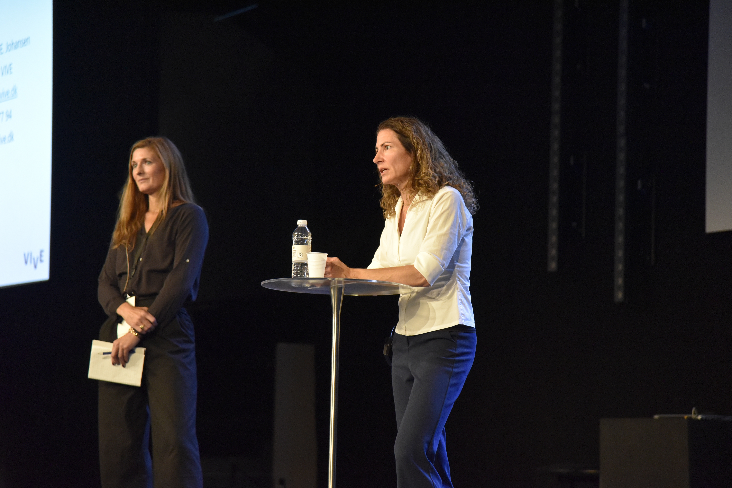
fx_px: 2278
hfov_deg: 18.3
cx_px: 366
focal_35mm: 112
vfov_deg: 12.2
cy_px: 244
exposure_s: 1/125
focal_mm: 112
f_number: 4
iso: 5600
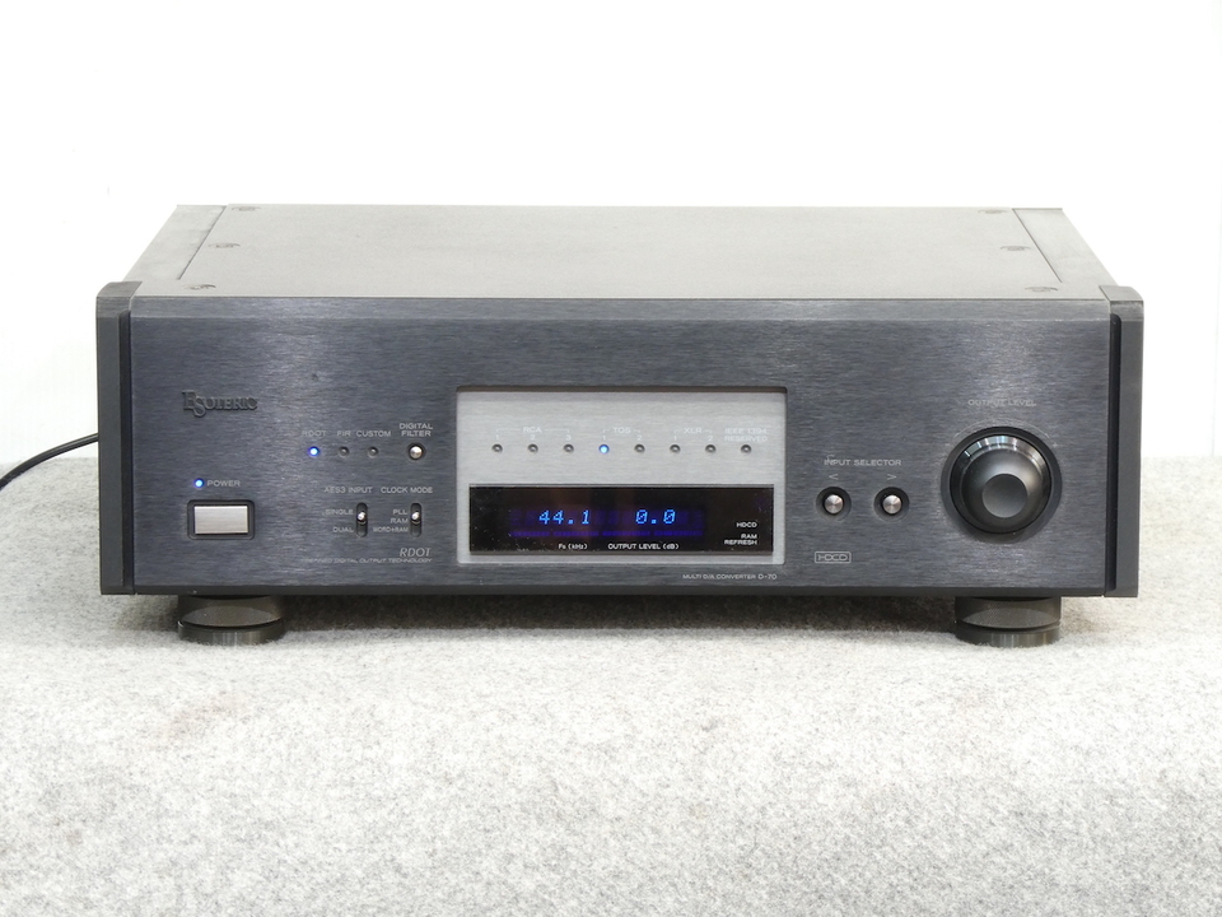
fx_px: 4377
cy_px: 458
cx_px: 611
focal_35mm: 124
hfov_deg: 15.9
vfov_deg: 12.0
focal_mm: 22.3
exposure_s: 1/5
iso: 200
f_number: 5.2
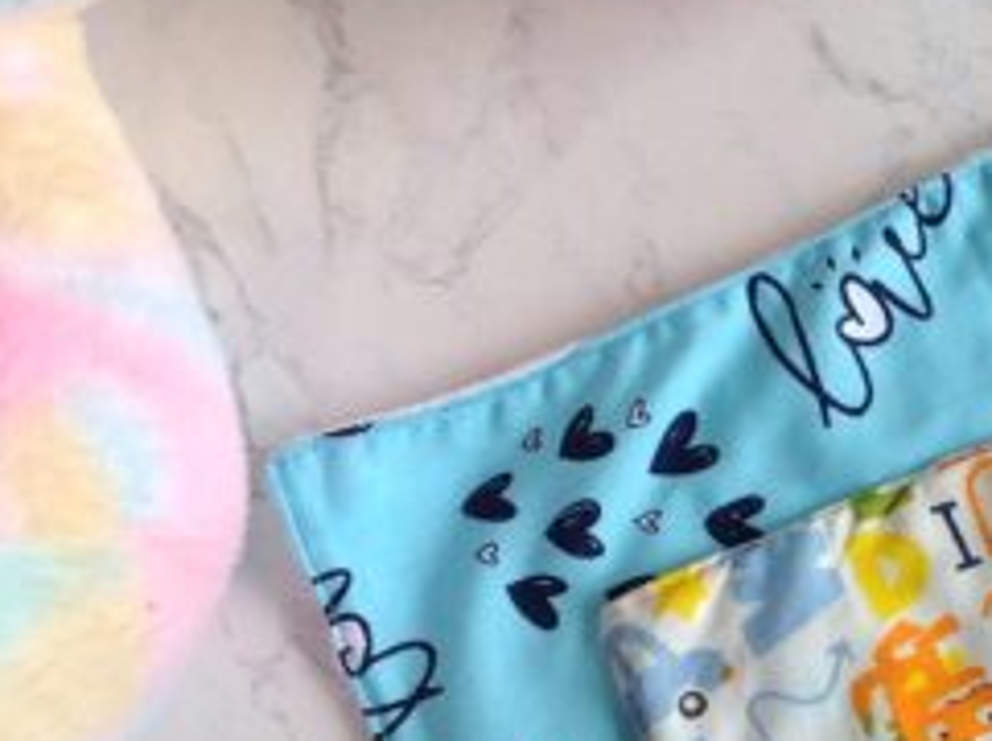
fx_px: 2804
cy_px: 716
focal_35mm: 98
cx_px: 1113
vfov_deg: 14.8
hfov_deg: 19.2
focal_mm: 4.28
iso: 50
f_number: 2.4
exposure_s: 1/226
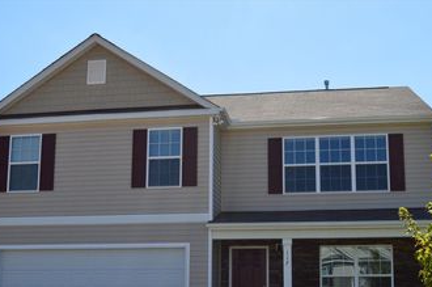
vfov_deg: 26.6
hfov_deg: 39.6
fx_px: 599
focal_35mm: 50
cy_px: 215
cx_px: 245
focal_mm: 22
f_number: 11
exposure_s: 1/500
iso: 320
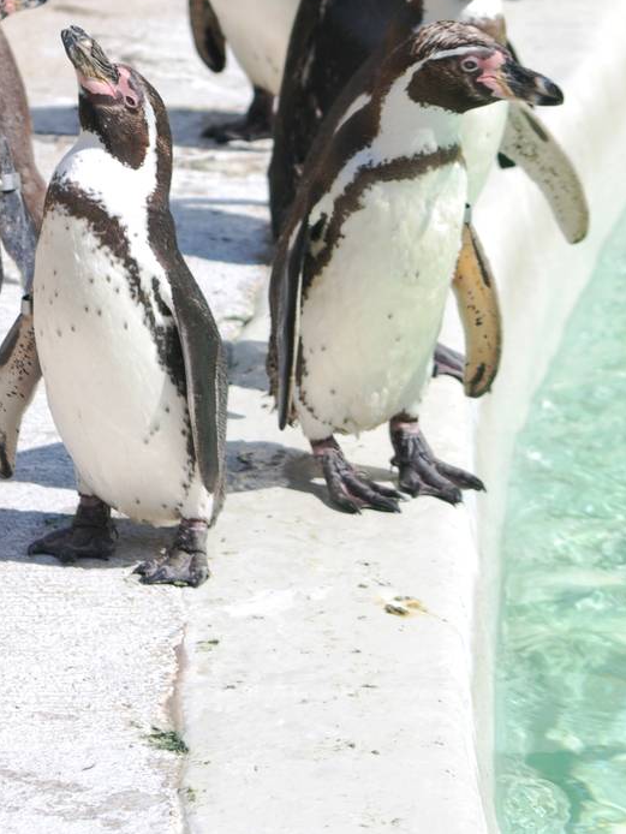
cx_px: -14
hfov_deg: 6.4
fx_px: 5615
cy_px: -19
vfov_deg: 8.4
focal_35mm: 233
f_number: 6.3
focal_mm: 70
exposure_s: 1/640
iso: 100
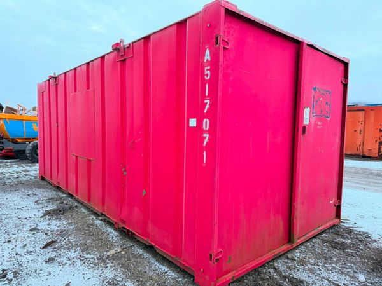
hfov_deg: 71.6
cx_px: 191
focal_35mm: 24
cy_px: 143
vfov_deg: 56.8
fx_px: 265
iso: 400
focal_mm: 6.76
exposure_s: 1/60
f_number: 1.78
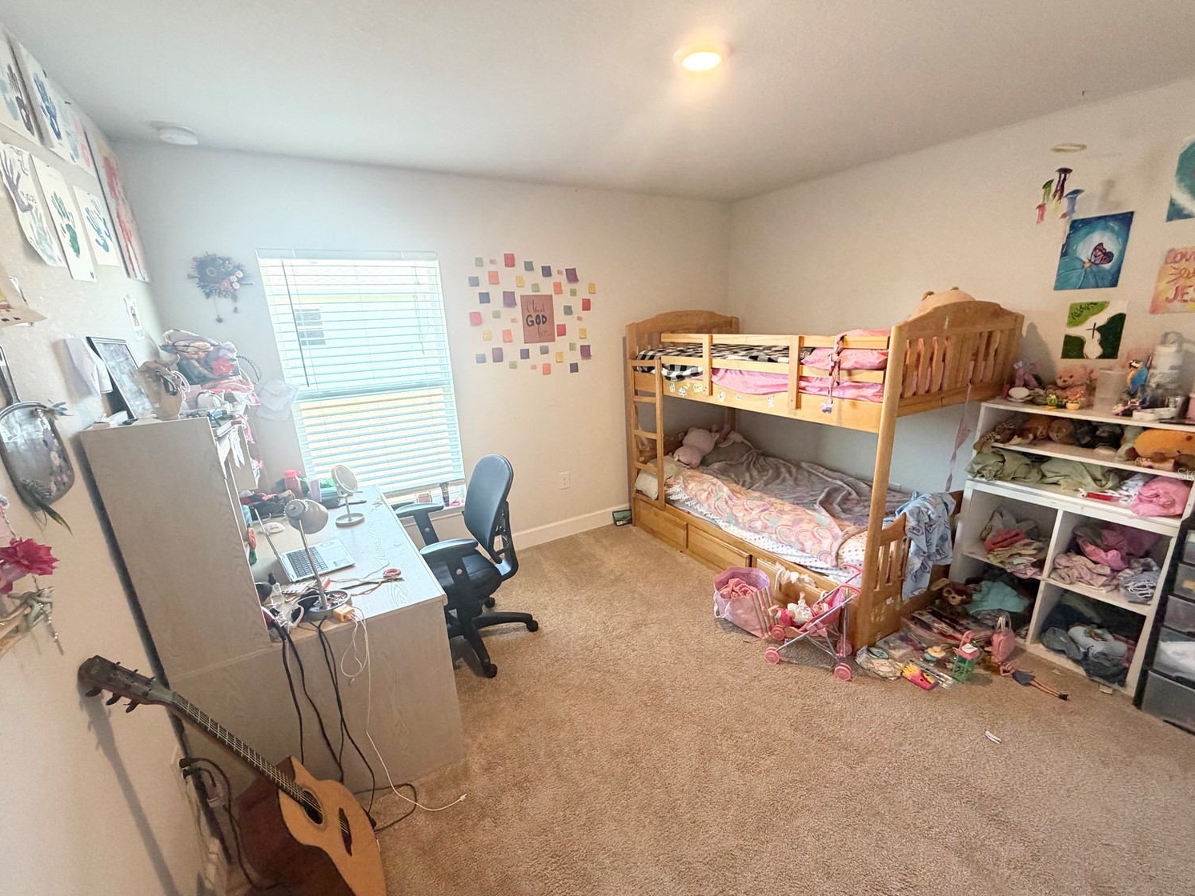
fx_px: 518
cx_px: 612
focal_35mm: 15
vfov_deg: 81.7
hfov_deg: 98.1
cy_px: 474
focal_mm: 2.22
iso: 250
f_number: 2.2
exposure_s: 1/60
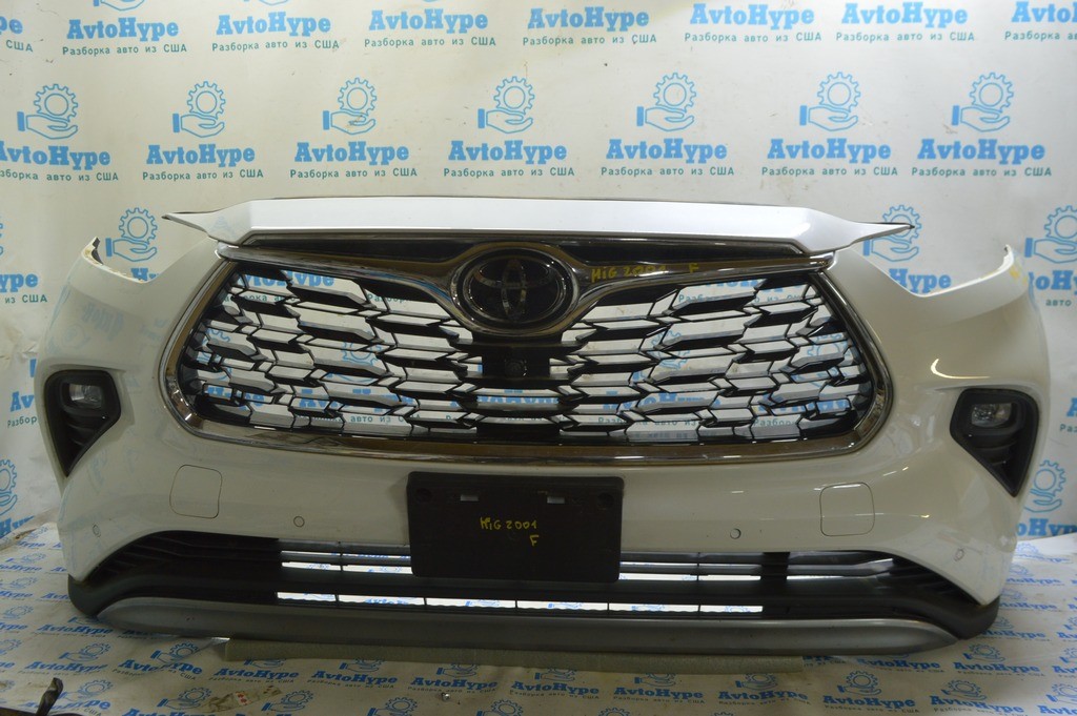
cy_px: 358
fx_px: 807
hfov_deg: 67.4
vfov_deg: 47.9
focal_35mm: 27
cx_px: 538
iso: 400
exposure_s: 1/20
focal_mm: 18
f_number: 5.6
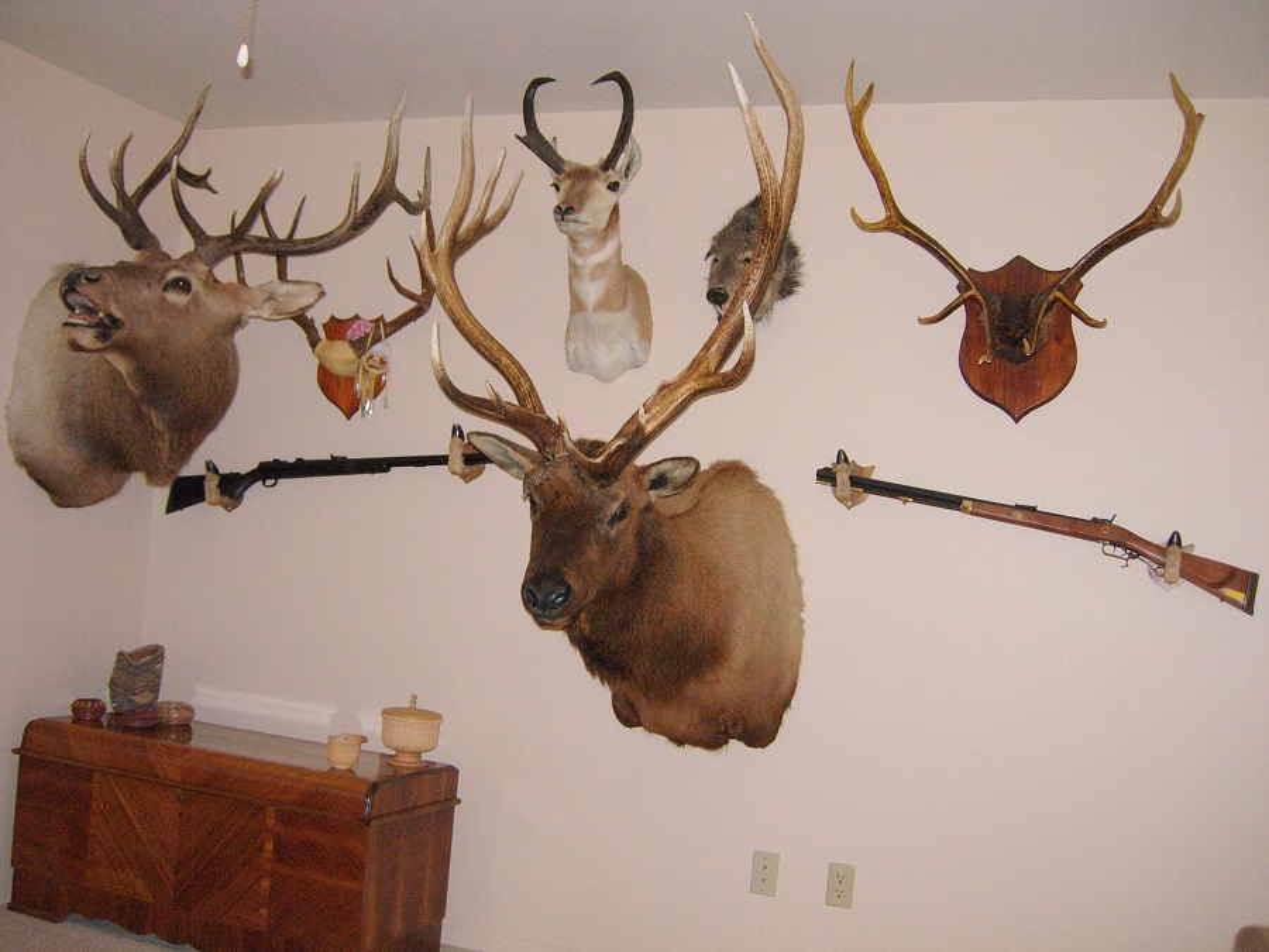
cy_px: 476
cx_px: 634
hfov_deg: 51.4
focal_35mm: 36
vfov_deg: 39.7
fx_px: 1320
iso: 154
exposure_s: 1/140
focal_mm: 7.5
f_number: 2.7
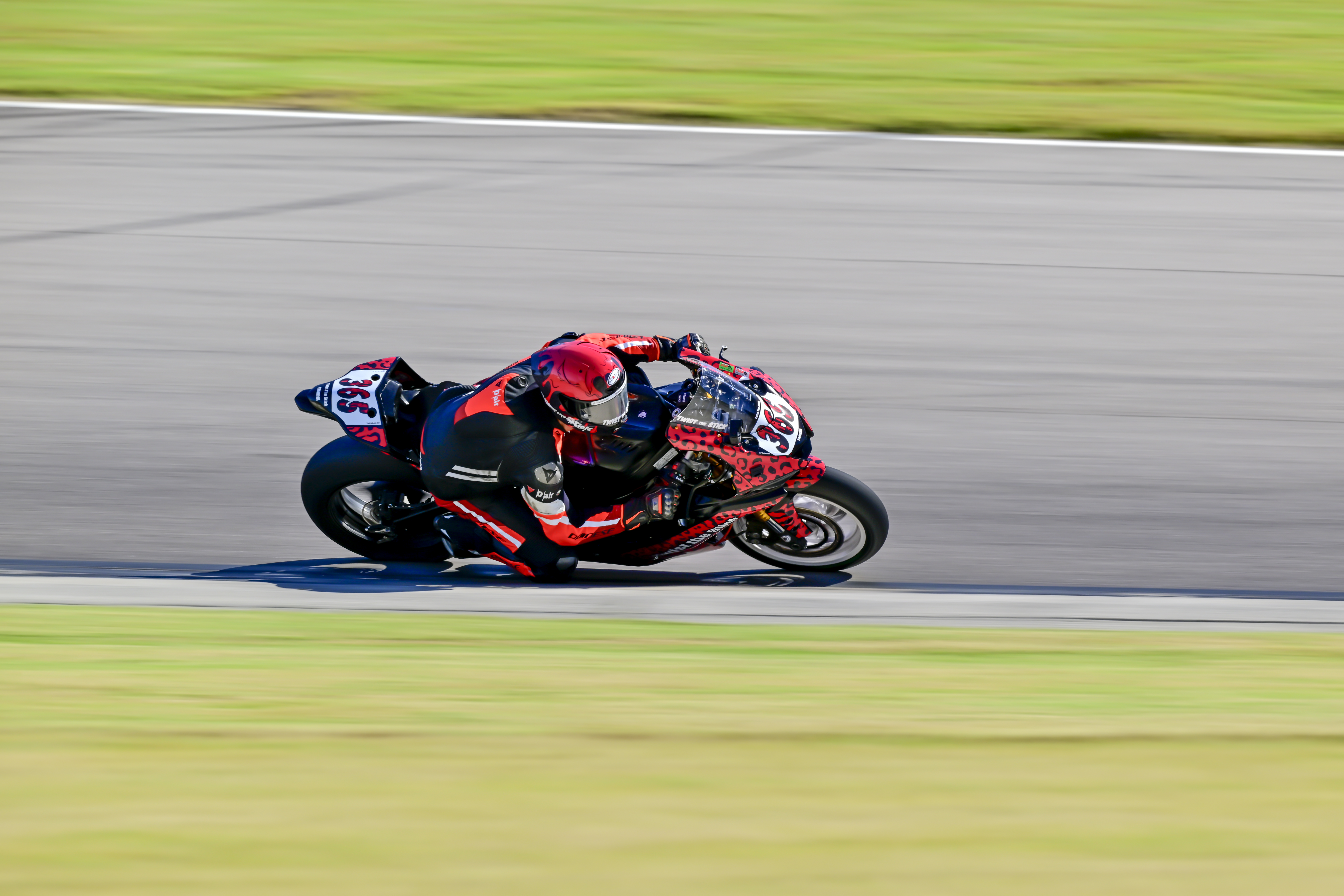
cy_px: 444
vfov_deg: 3.4
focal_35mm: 410
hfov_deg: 5.0
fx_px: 15305
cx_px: 678
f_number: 8
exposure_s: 1/160
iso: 220
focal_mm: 400
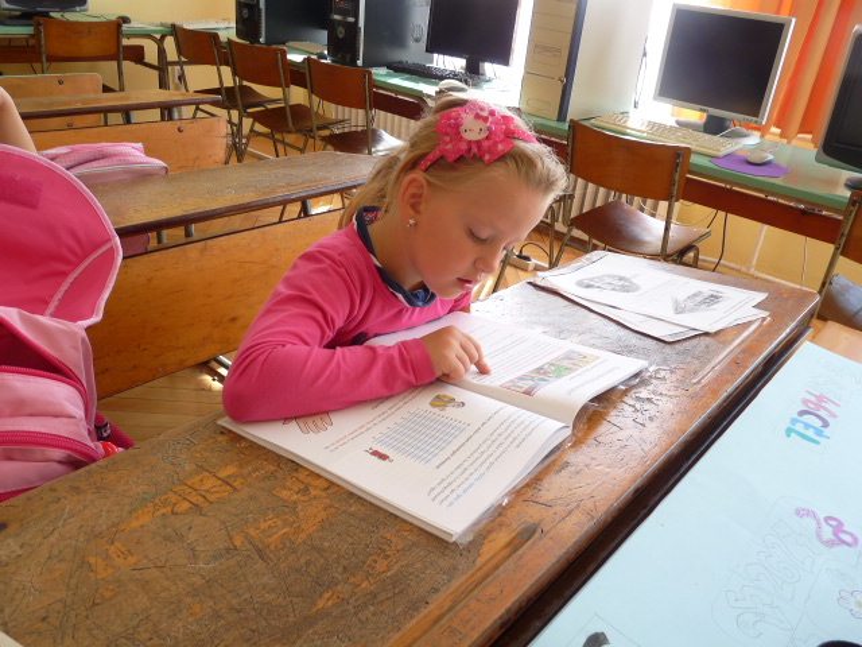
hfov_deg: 65.3
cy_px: 324
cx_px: 431
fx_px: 672
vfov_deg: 51.4
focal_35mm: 27
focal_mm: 4.8
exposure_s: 1/80
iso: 100
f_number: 2.8
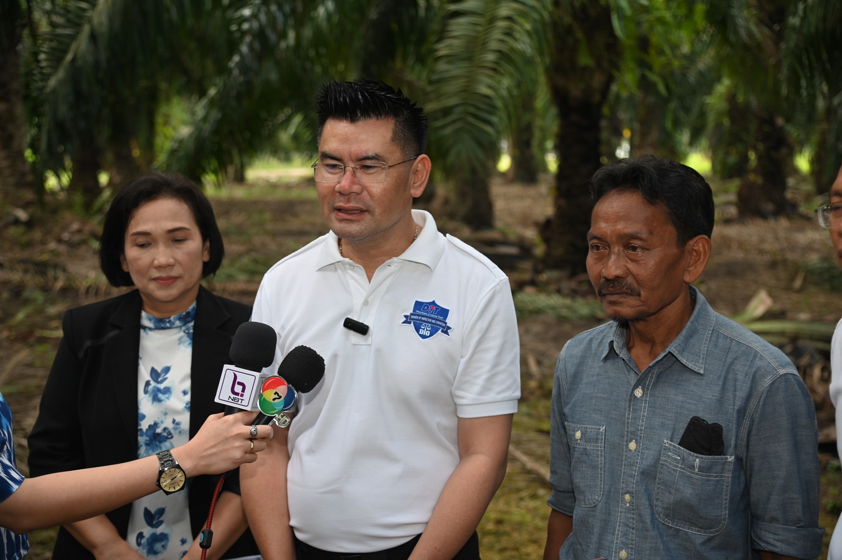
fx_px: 1286
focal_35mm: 55
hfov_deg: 36.3
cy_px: 280
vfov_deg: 24.6
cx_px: 421
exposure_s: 1/60
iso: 280
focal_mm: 55
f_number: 4
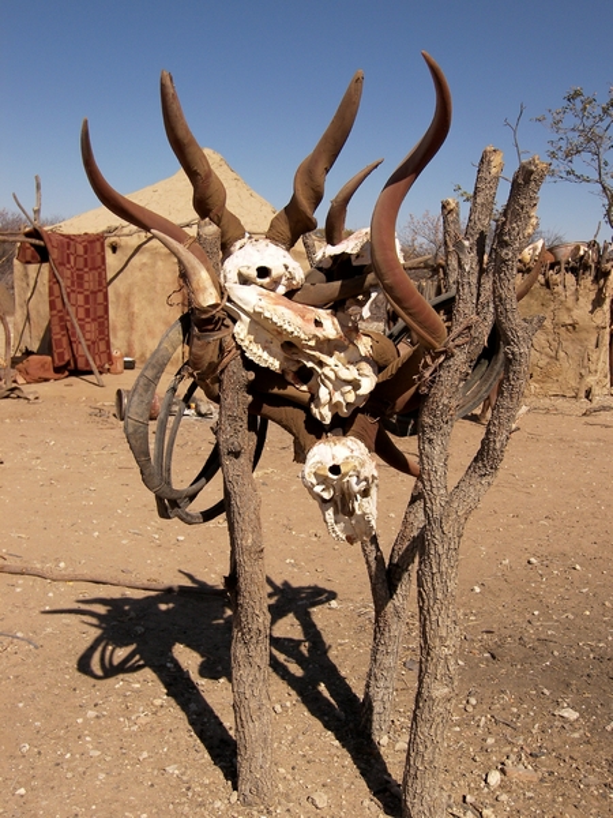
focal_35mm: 39
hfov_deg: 36.8
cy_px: 409
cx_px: 306
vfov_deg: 47.9
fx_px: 921
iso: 50
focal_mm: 8.2
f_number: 3.2
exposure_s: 1/1250
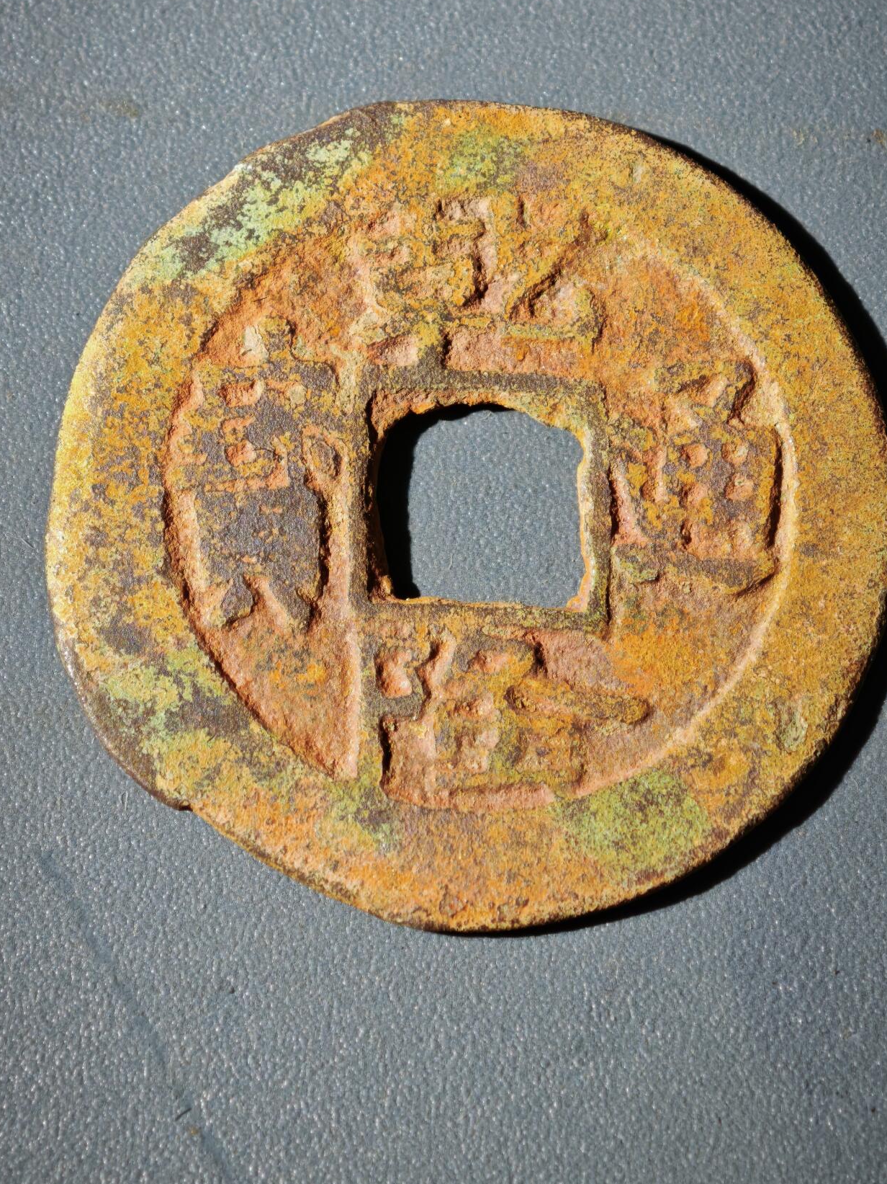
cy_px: 546
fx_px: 4305
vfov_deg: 15.6
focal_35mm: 126
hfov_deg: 11.8
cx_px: 470
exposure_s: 1/100
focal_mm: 9
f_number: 2
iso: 320
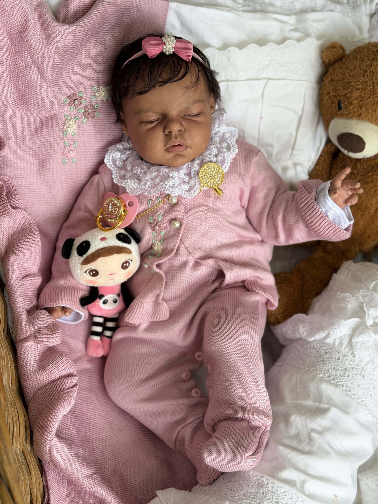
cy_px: 252
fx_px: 699
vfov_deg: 39.7
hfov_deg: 30.3
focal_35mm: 48
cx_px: 189
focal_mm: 6.76
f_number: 1.78
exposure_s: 1/120
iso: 100
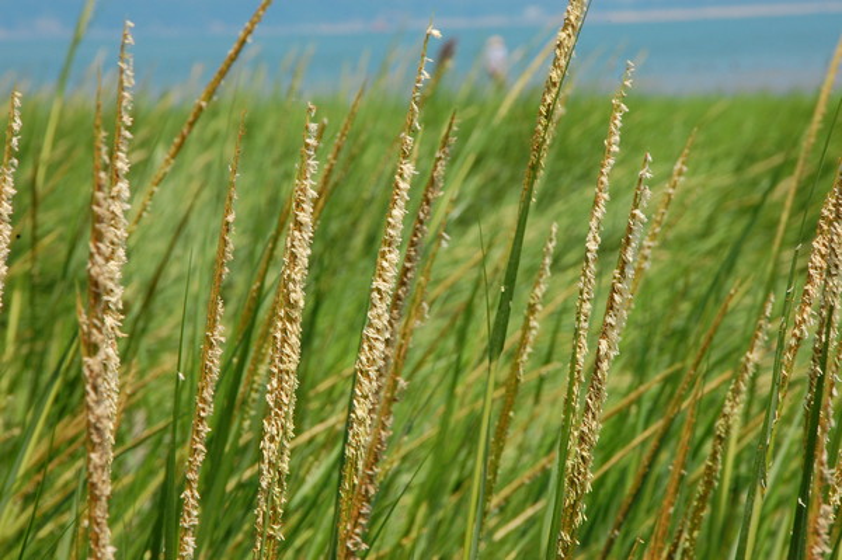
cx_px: 421
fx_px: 7011
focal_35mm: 300
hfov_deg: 6.9
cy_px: 280
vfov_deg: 4.6
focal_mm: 200
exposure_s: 1/100
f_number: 25
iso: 400
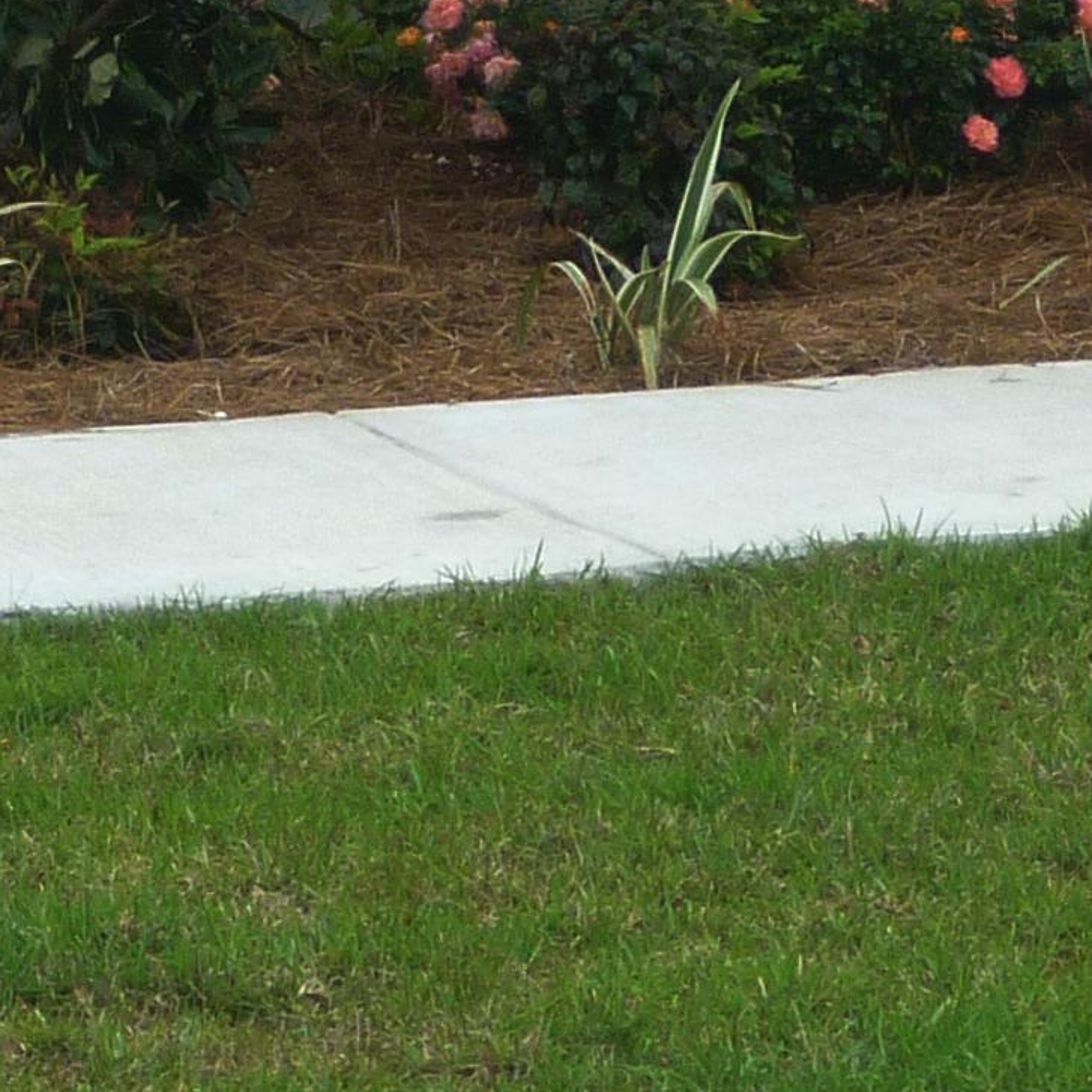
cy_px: -165
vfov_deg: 4.5
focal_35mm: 392
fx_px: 13991
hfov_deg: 4.5
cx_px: -194
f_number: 5.6
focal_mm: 14.3
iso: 100
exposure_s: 1/100
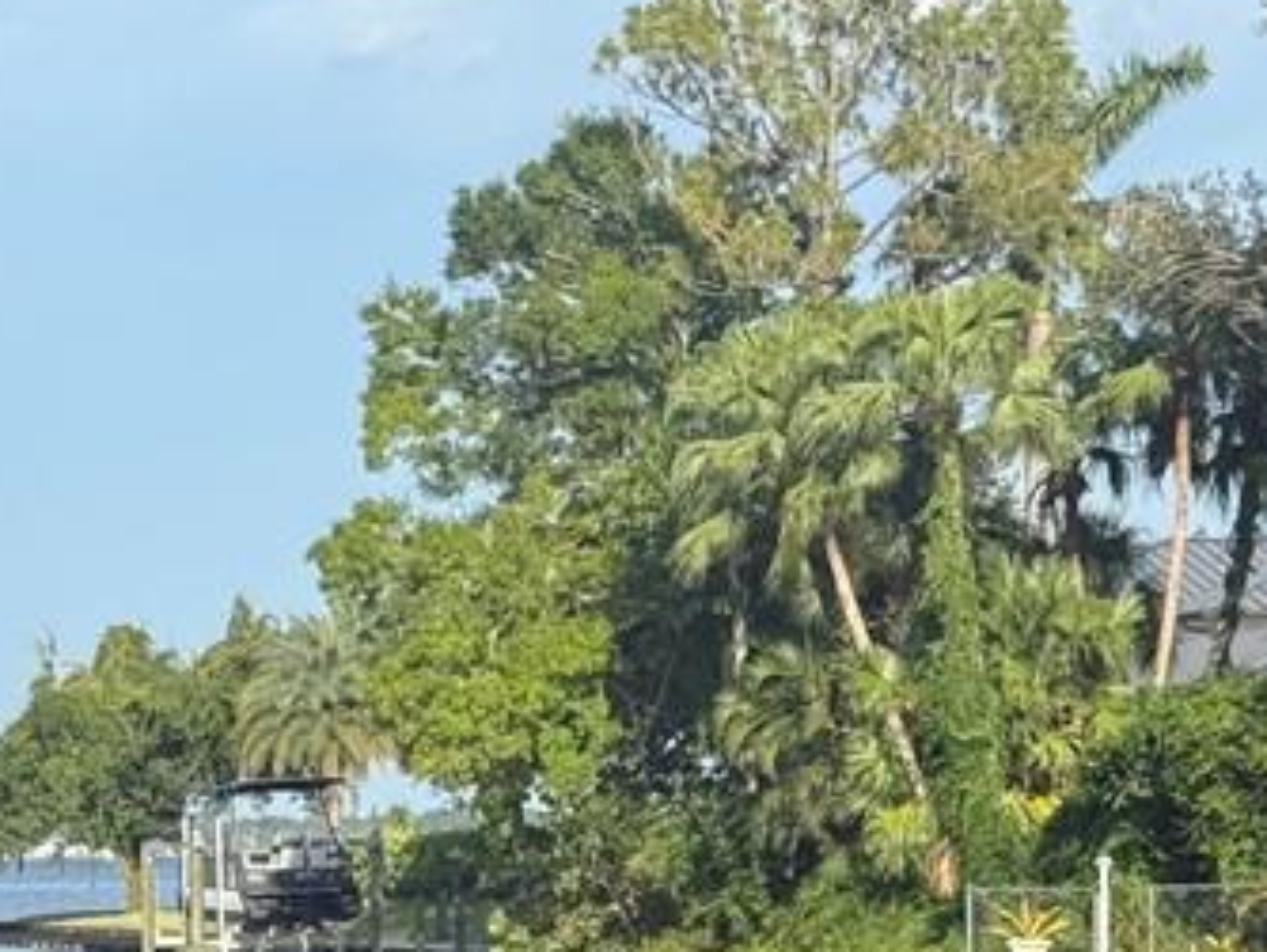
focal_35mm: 147
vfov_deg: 10.0
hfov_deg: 13.2
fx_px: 5384
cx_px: -27
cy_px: 1039
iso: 80
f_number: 1.78
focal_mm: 6.76
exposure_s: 1/3704
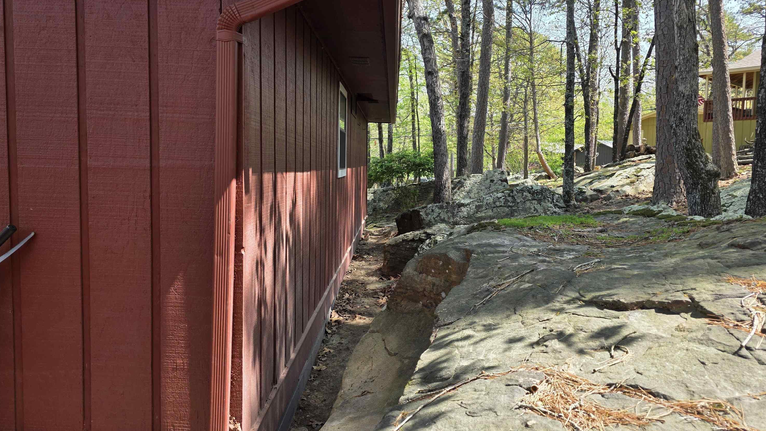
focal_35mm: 26
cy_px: 205
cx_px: 373
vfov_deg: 44.4
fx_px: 528
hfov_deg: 71.9
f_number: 1.7
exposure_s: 1/180
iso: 16
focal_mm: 6.3
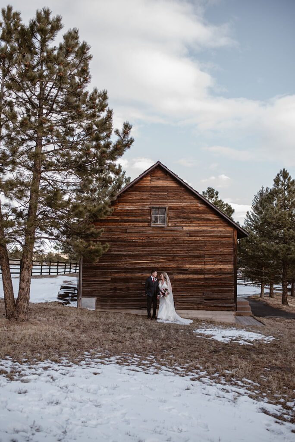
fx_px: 430
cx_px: 148
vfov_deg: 54.4
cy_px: 221
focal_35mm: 35
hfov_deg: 37.9
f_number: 2.8
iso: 200
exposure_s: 1/640
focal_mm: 35
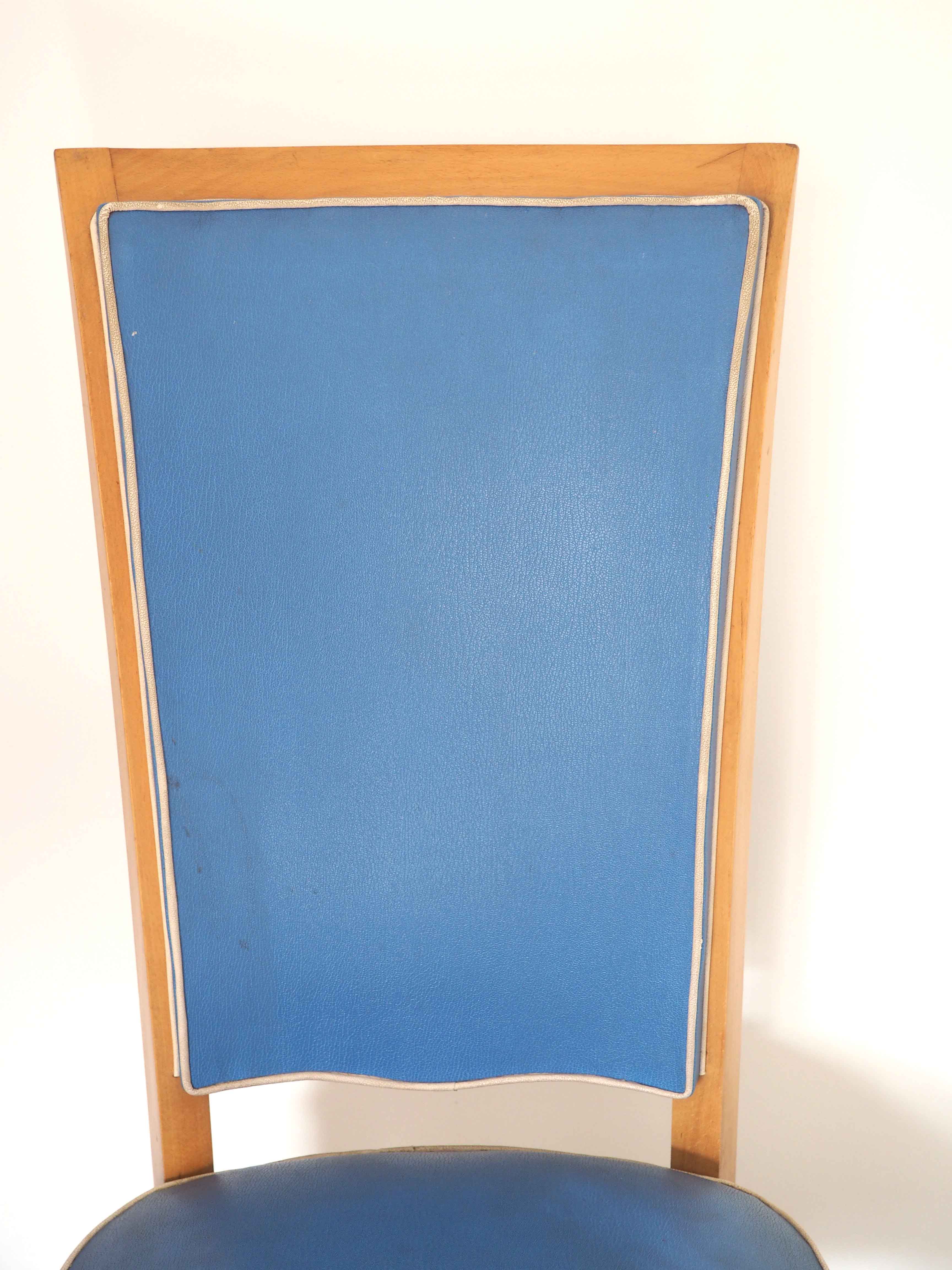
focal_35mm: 44
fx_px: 1613
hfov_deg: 32.9
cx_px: 476
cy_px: 635
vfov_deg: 42.9
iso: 500
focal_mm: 22
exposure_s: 1/50
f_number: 4.5
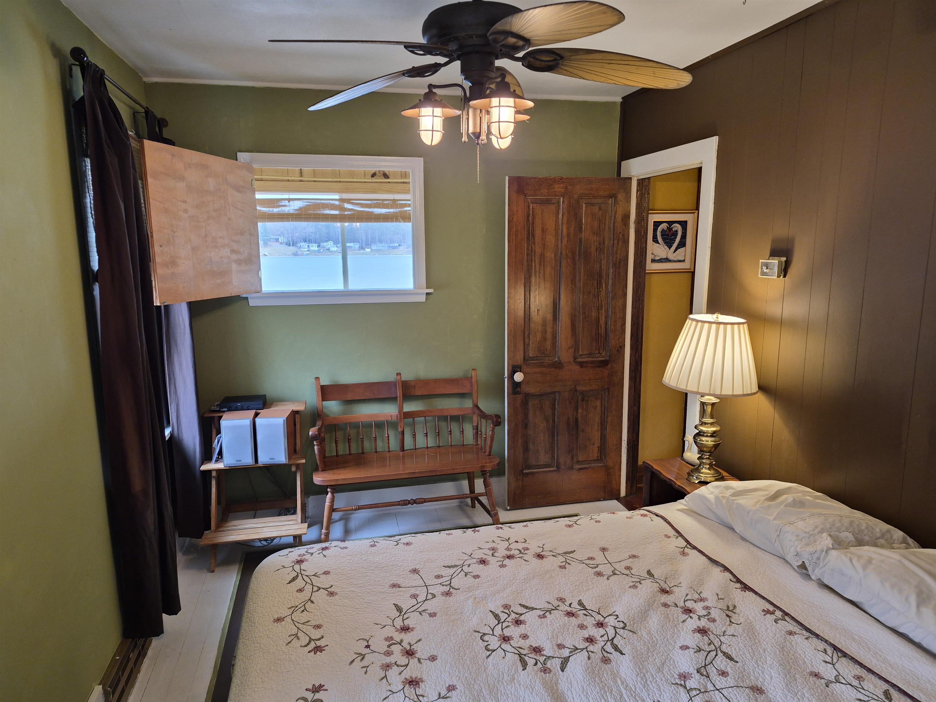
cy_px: 351
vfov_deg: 58.9
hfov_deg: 73.9
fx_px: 622
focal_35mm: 23
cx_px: 468
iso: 320
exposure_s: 1/120
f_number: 1.8
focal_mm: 5.4
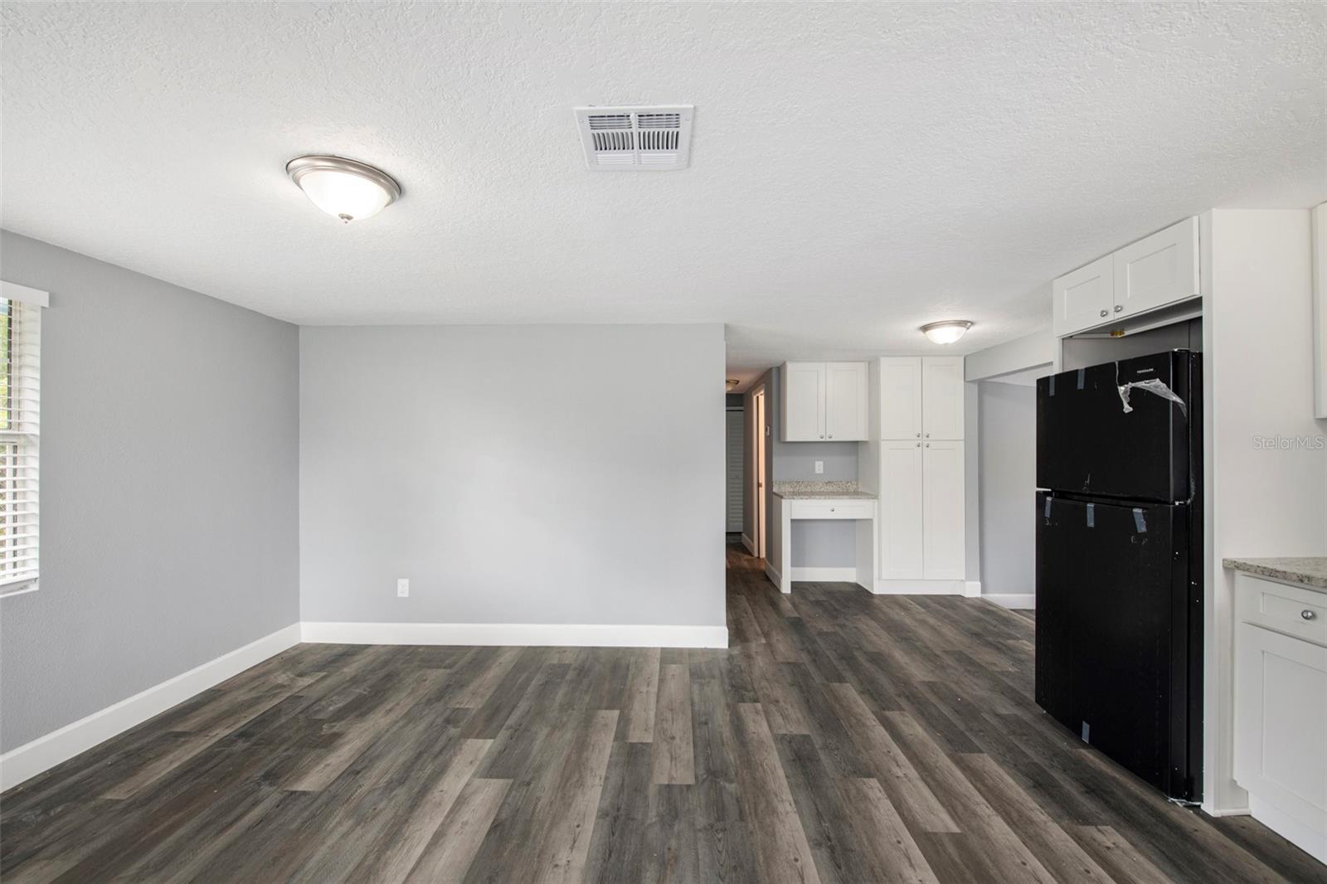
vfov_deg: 81.2
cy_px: 442
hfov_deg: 104.3
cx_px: 664
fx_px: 516
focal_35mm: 14
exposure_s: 1/100
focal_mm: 14
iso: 400
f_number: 7.1
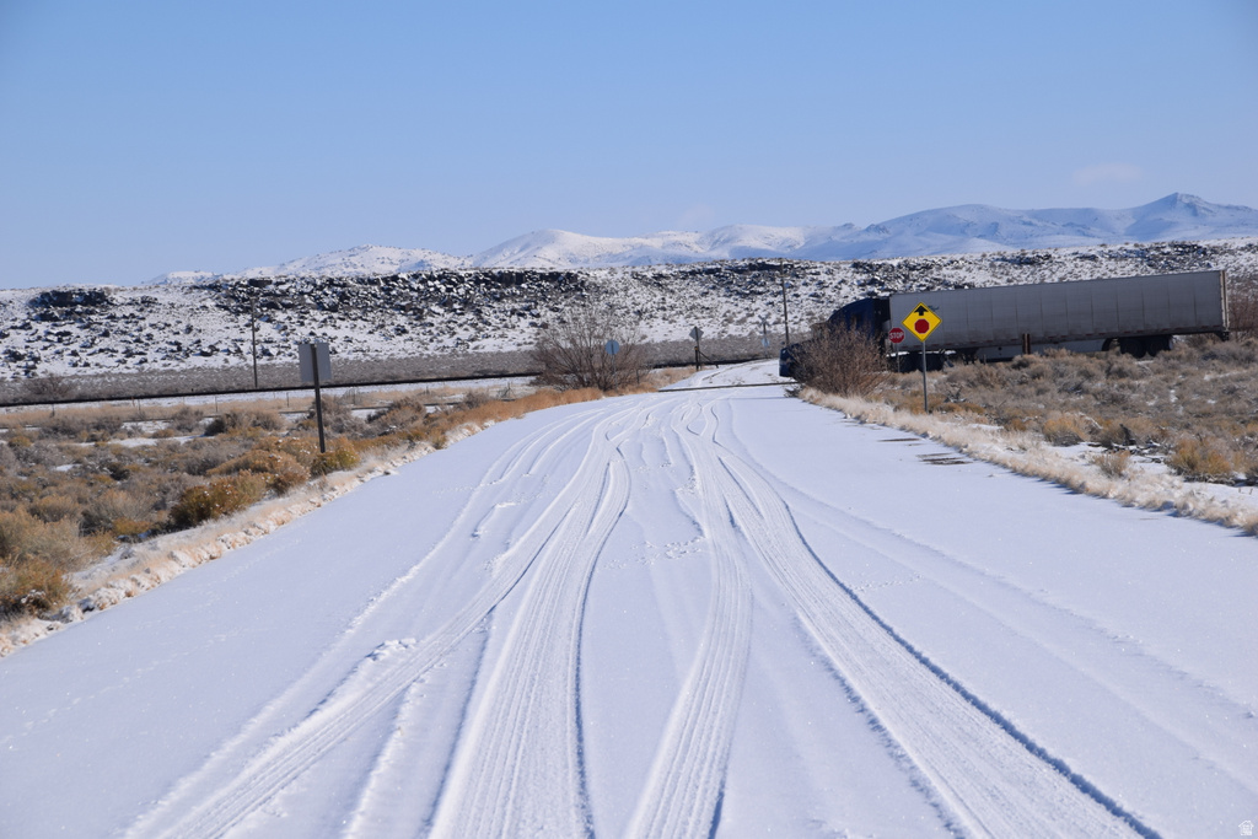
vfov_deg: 8.3
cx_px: 629
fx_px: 5766
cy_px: 420
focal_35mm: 165
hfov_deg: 12.5
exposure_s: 1/800
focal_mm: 110
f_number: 10
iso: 200
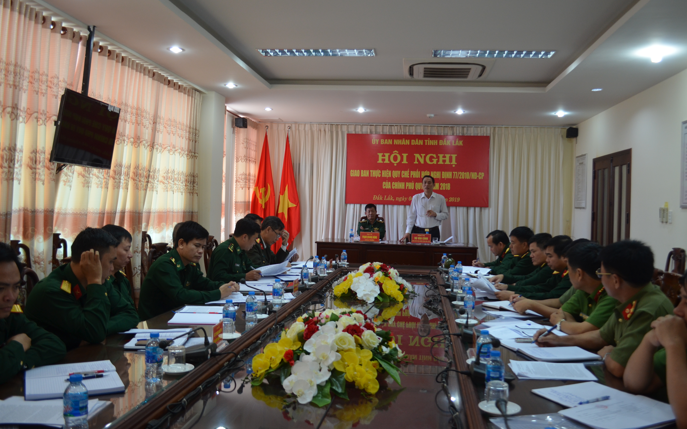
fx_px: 580
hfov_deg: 61.2
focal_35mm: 31
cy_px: 203
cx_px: 345
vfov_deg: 40.6
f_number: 4.5
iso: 400
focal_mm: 20
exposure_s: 1/80
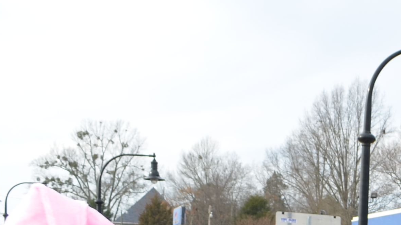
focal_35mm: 118
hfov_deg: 16.3
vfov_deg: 9.6
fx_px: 1255
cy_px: 453
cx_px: 634
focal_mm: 18
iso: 100
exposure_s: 1/200
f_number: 5.6
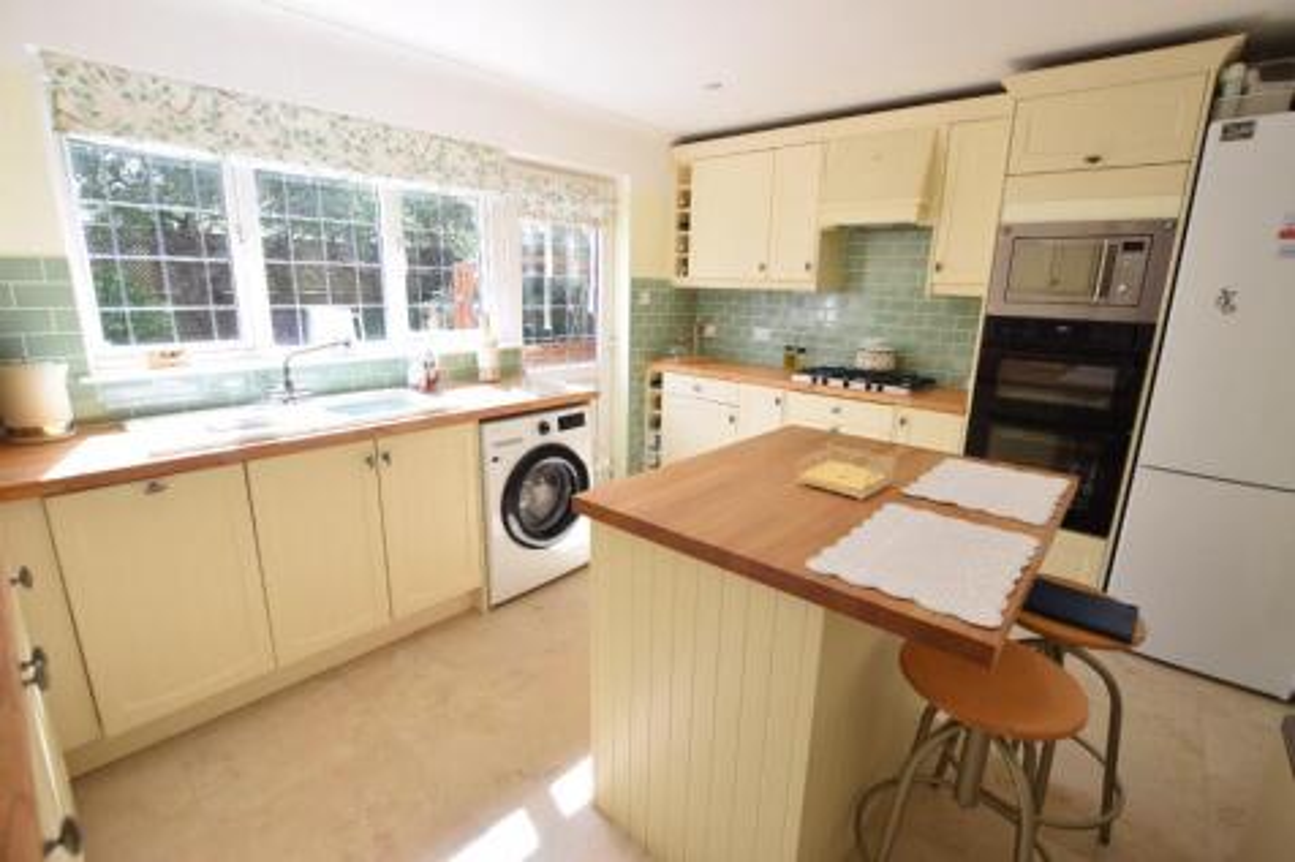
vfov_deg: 72.0
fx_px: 593
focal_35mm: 16
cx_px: 648
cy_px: 431
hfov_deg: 95.0
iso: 100
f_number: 4
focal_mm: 11
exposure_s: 1/60
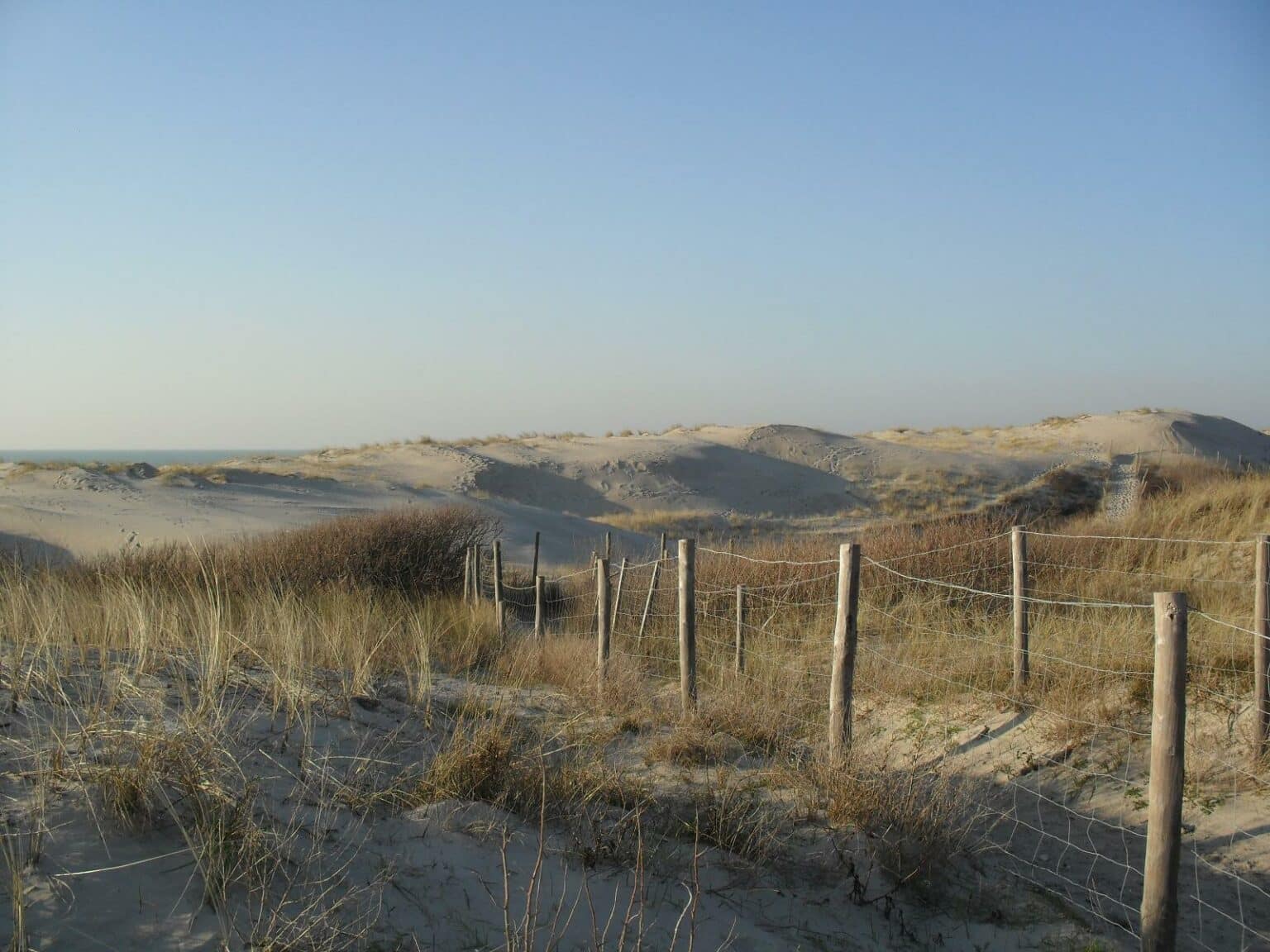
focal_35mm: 35
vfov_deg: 40.7
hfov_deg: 52.6
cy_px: 476
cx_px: 635
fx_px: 1284
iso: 100
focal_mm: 6.3
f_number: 8.4
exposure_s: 1/180
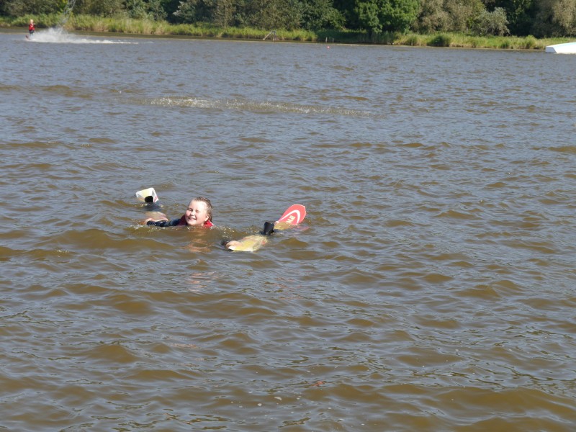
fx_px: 1398
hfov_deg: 23.3
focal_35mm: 84
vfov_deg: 17.6
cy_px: 216
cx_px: 288
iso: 160
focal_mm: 42
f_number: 8
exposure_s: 1/250
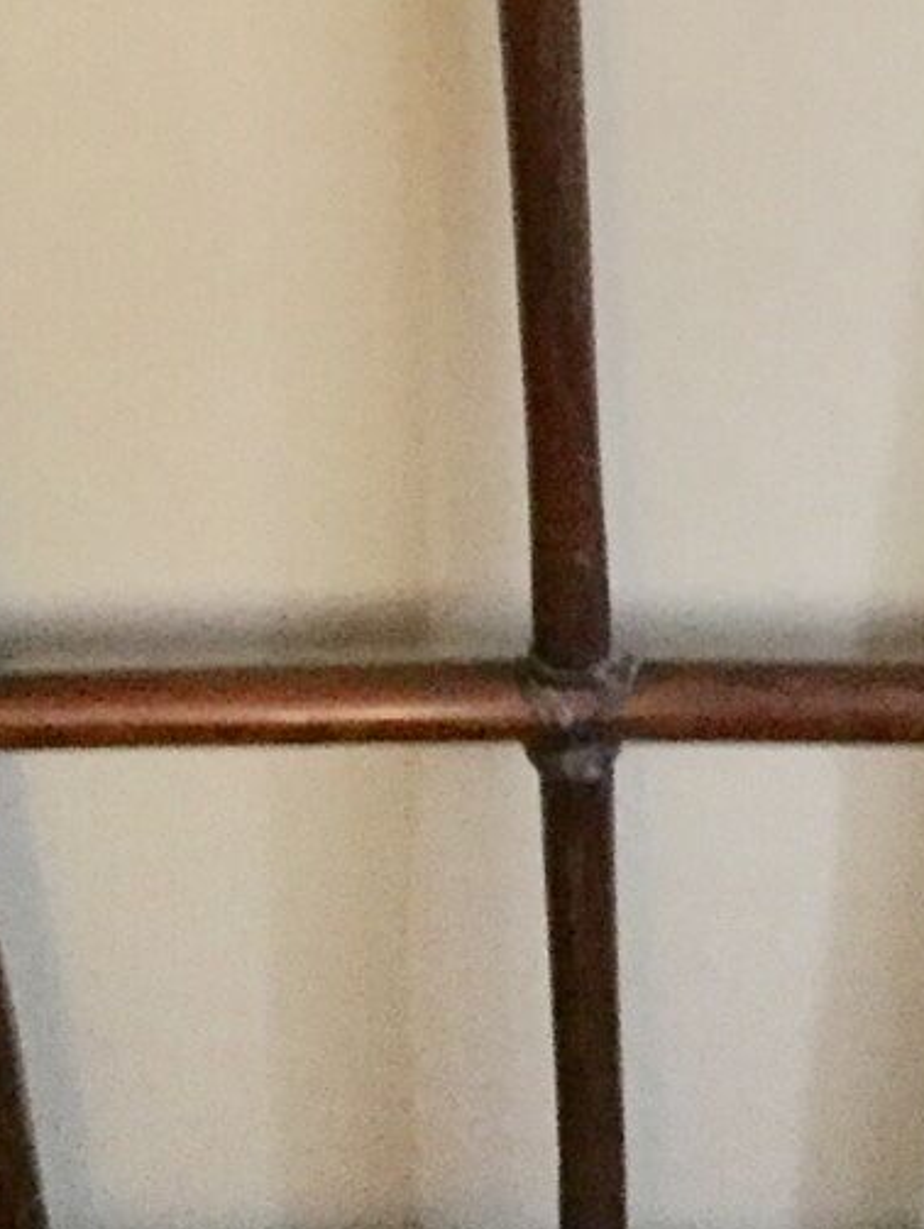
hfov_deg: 15.6
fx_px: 3341
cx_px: 804
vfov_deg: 19.2
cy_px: -398
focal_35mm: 94
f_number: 2.2
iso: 640
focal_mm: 4.15
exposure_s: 1/15
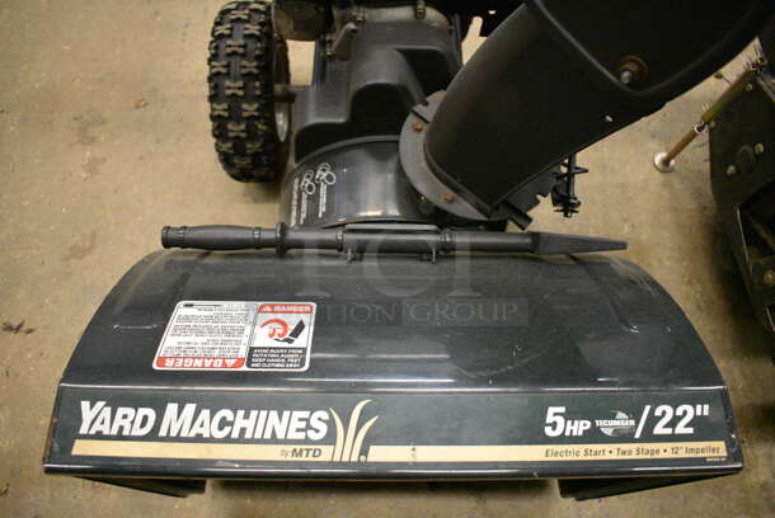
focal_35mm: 27
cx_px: 388
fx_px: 582
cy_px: 259
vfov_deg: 48.0
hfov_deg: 67.3
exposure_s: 1/125
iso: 7200
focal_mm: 18
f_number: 3.5
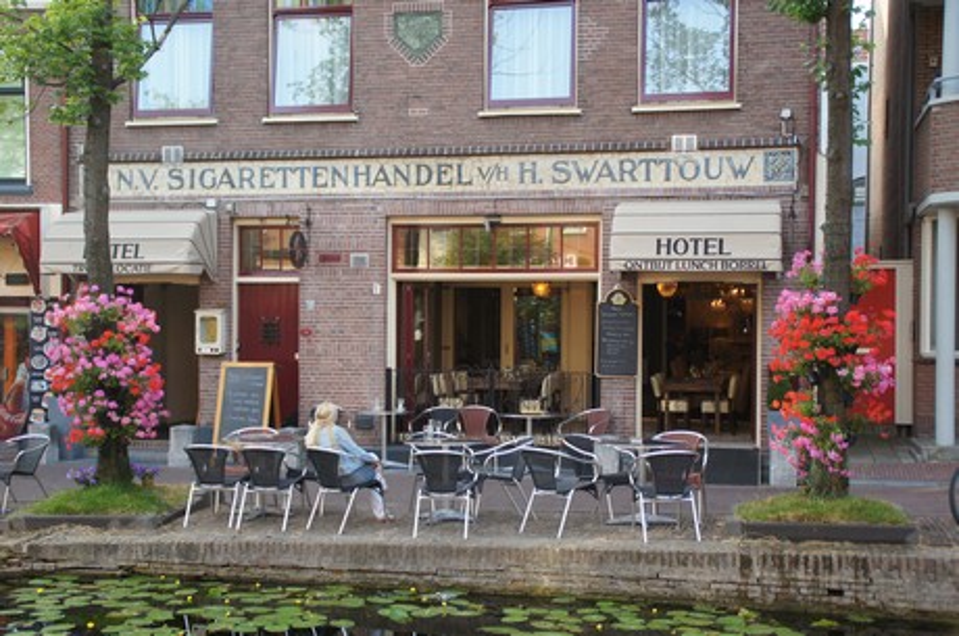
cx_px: 480
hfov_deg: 43.7
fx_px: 1197
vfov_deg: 29.8
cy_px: 318
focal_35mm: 45
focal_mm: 30
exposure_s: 1/50
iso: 100
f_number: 4
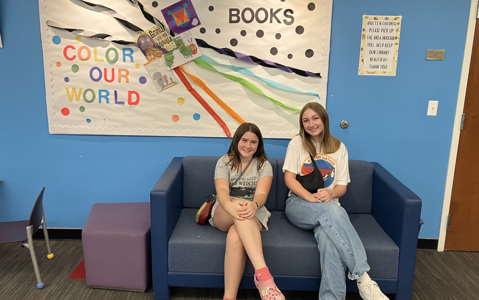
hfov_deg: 62.9
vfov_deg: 41.8
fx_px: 392
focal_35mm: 30
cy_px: 139
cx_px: 238
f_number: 1.8
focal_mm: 3.99
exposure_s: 1/60
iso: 80
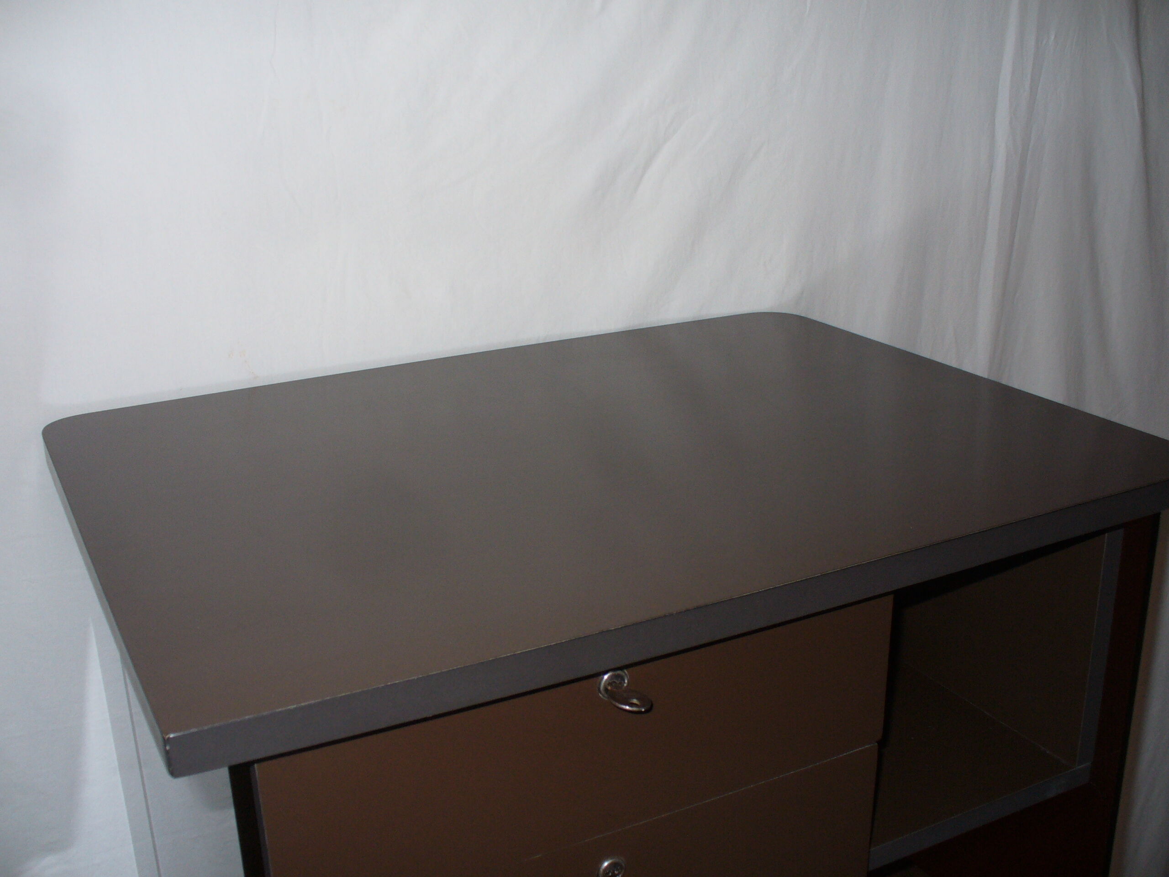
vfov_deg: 38.7
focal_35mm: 37
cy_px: 438
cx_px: 584
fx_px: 1250
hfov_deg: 50.1
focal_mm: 6.1
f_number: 2.8
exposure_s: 1/30
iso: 100
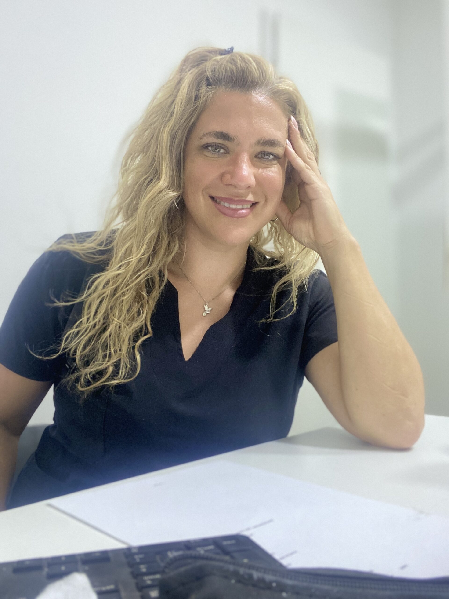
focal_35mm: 30
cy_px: 300
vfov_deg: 60.0
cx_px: 224
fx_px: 519
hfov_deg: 46.8
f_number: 2.2
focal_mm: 2.71
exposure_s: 1/25
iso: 320
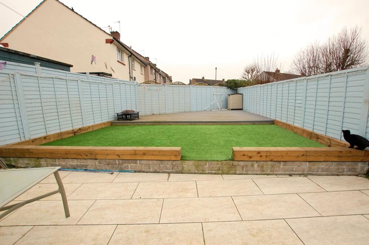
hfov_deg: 95.0
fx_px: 169
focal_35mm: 16
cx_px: 184
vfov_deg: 72.0
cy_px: 122
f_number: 5.6
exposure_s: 1/125
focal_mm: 11
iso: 800
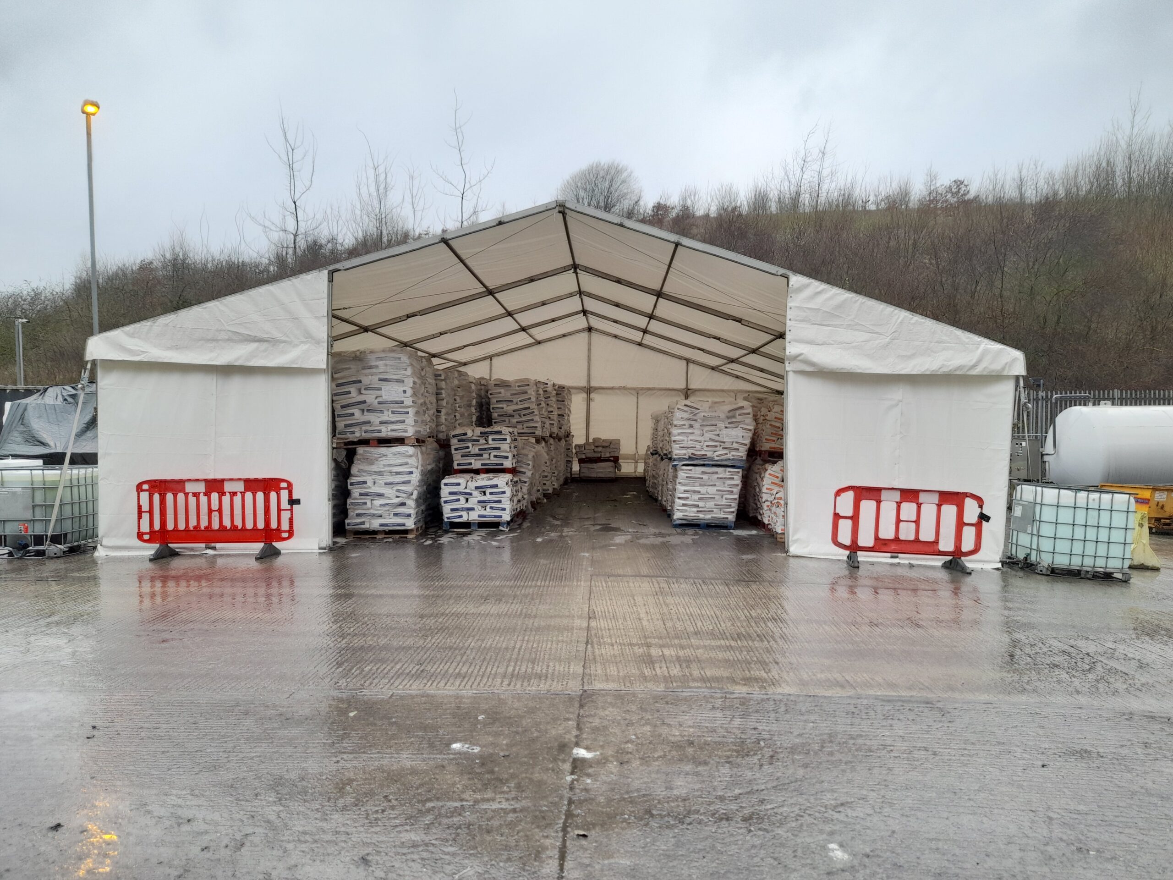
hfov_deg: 69.4
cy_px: 440
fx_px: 847
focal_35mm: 25
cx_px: 586
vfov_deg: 54.9
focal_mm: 4.6
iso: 32
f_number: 2
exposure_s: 1/100
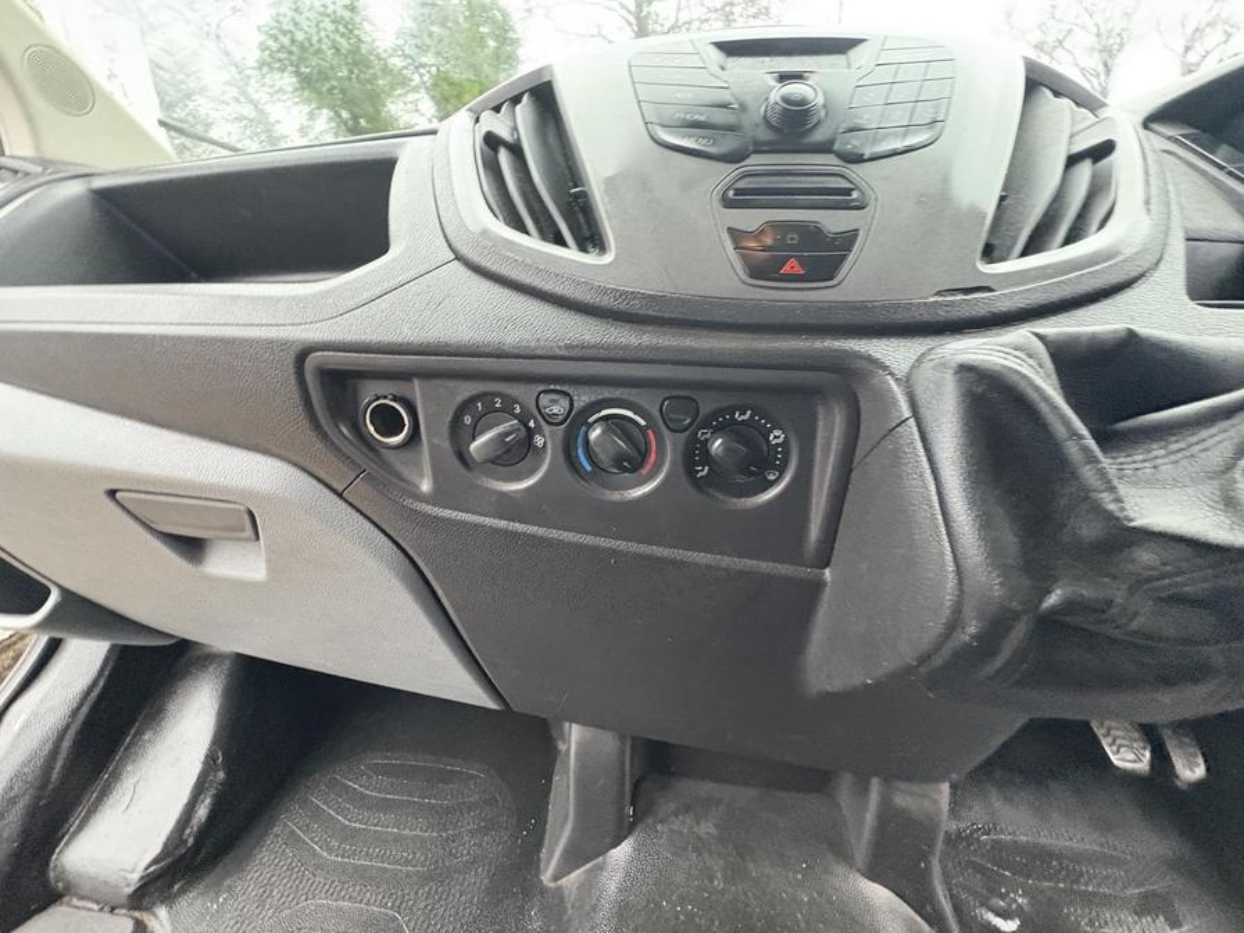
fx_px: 503
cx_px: 622
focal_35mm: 14
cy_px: 466
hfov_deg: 102.1
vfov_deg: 85.7
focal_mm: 2.22
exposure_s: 1/39
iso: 1000
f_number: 2.2
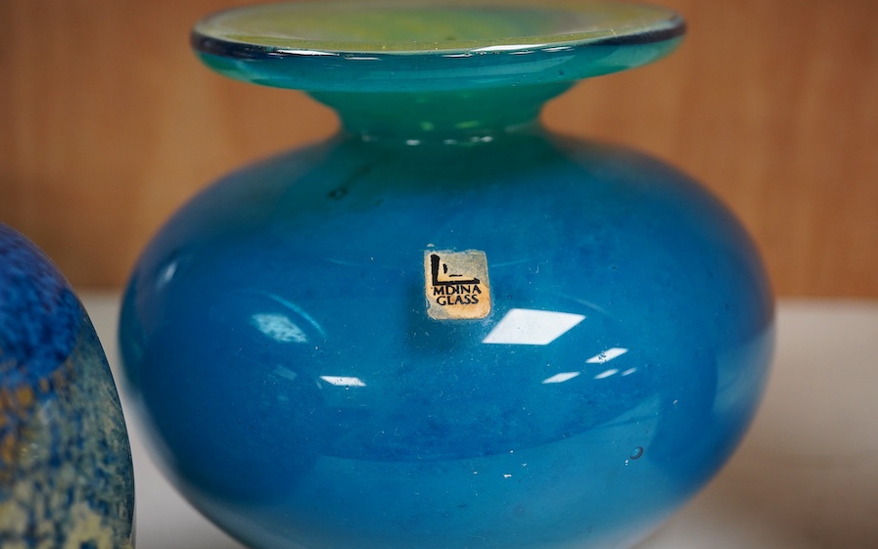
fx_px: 1101
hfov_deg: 43.5
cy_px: 261
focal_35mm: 46
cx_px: 439
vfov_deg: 28.0
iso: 1250
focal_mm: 30
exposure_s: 1/125
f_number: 7.1
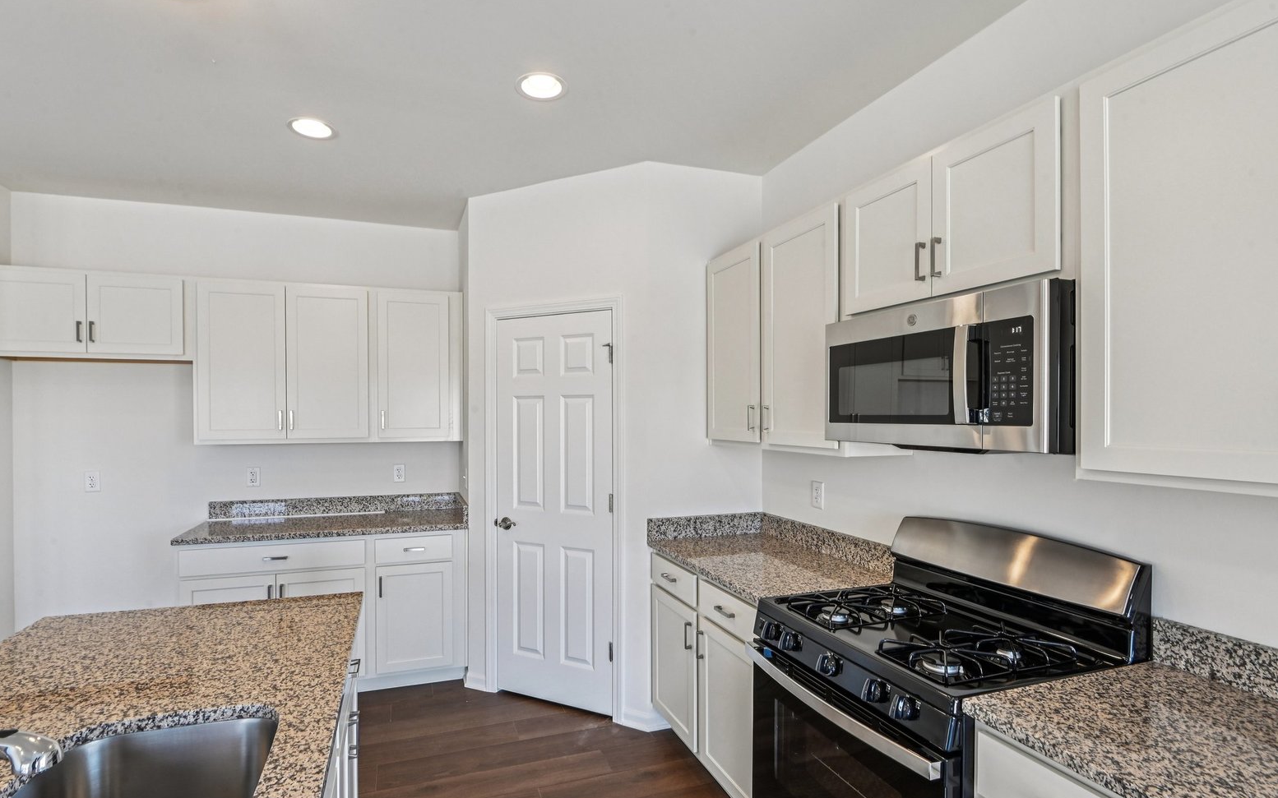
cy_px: 439
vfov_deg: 67.8
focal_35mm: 17
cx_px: 613
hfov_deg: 94.3
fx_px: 592
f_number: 13
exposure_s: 1/15
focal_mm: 16
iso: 400
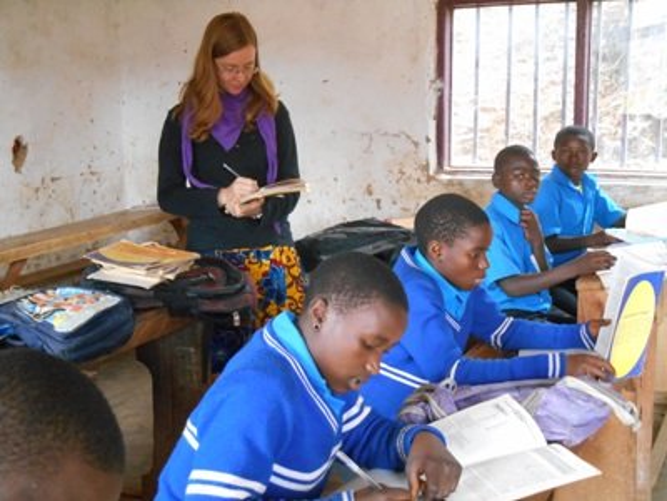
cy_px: 250
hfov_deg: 36.2
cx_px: 334
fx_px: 1021
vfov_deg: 27.5
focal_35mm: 53
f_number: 4.2
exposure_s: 1/40
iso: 800
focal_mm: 9.5
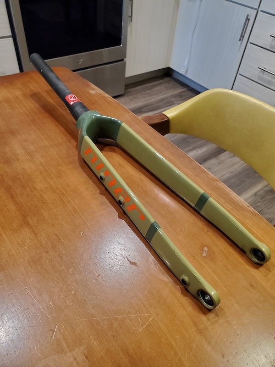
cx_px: 138
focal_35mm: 26
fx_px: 275
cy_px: 184
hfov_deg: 53.1
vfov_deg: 67.3
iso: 500
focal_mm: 4.3
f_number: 2.4
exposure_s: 1/39
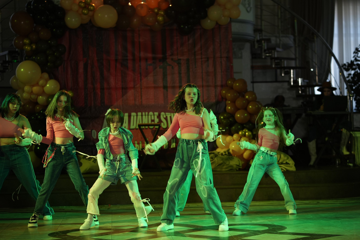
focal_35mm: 85
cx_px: 180
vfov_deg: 16.1
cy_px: 120
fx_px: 850
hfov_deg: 23.9
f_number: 2.2
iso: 800
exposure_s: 1/400
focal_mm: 85
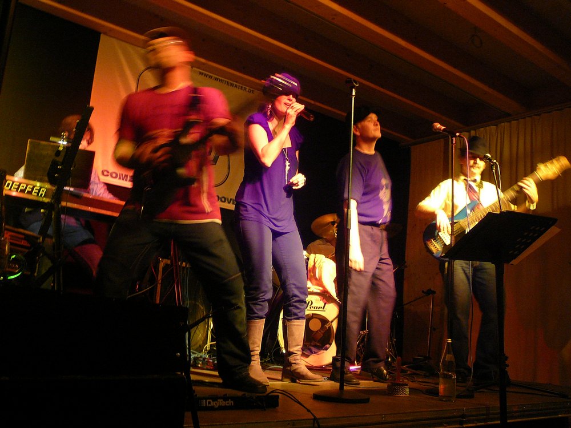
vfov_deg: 40.7
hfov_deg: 52.6
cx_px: 286
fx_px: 577
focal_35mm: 35
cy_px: 214
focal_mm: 5.2
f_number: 2.8
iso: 200
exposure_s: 1/8
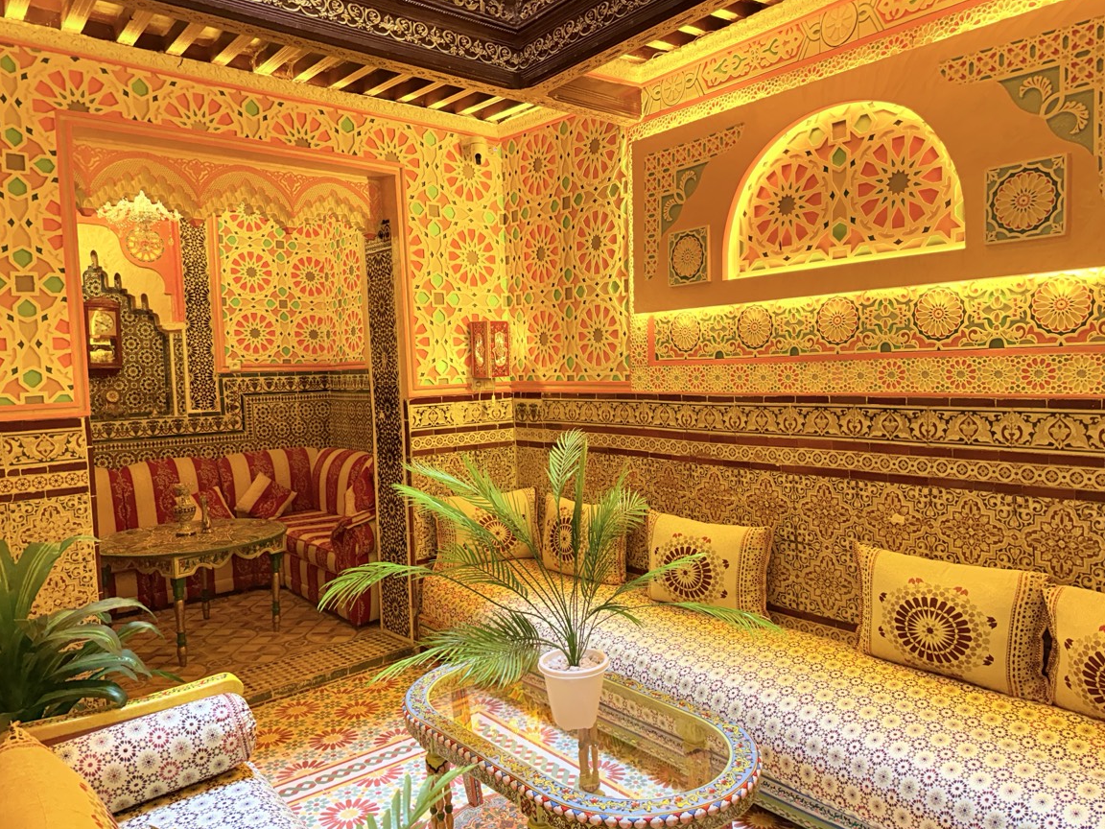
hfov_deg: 69.4
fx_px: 798
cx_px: 575
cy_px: 421
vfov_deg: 54.9
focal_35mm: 25
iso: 400
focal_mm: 6.76
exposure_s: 1/100
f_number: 1.78
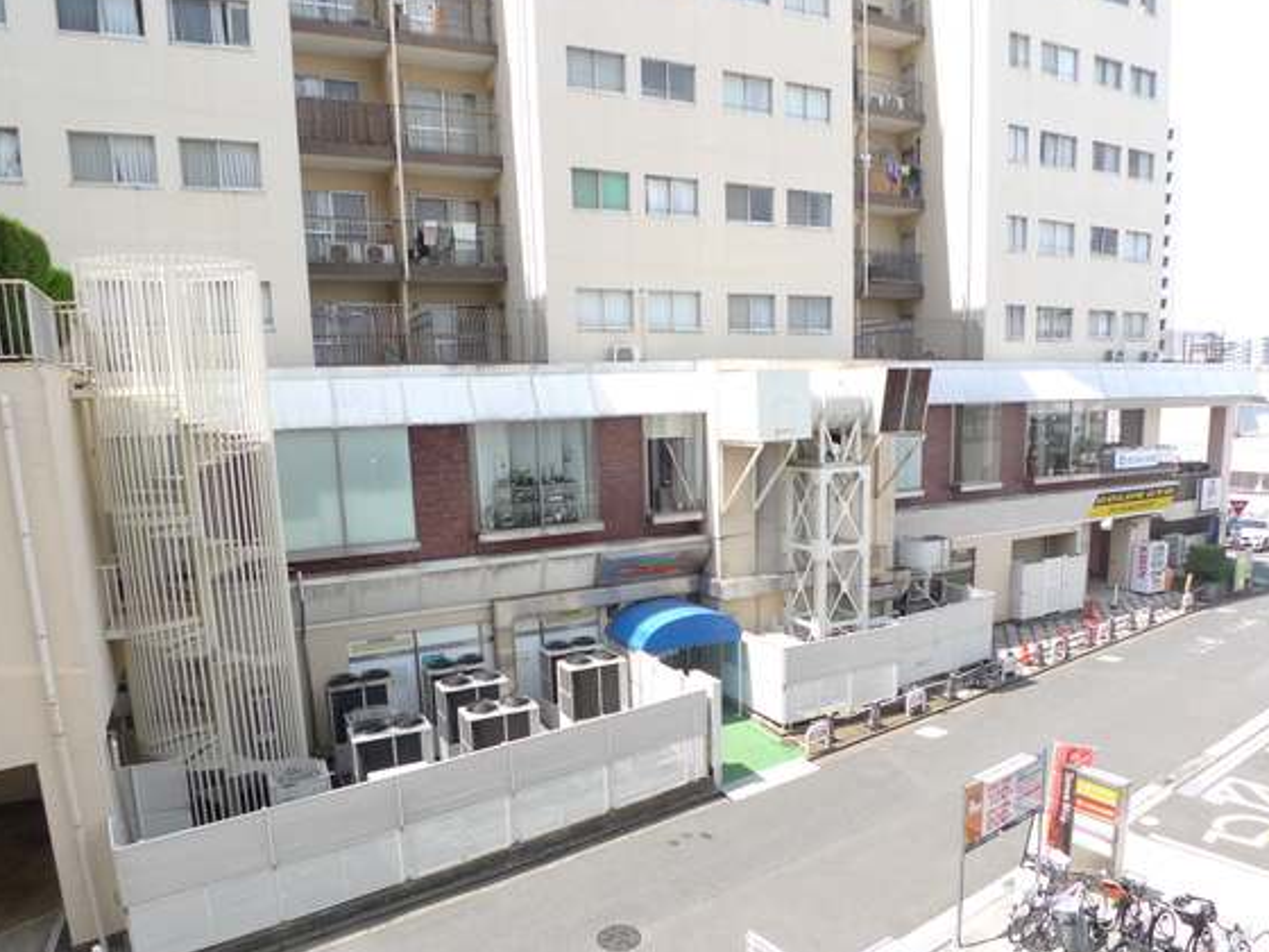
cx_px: 671
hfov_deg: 59.9
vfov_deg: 46.6
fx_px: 1100
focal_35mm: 30
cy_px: 568
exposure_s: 1/500
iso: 80
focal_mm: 5.1
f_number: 2.8
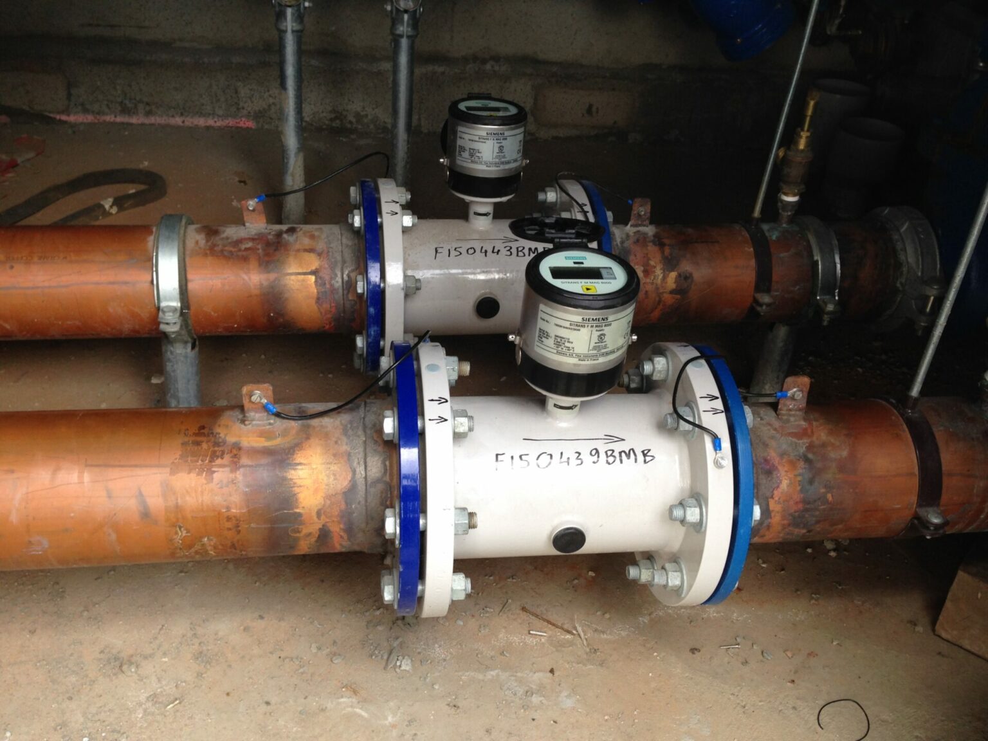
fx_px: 942
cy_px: 370
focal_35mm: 33
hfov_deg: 55.4
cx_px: 494
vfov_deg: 42.9
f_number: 2.4
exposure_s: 1/60
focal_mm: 4.12
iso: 64
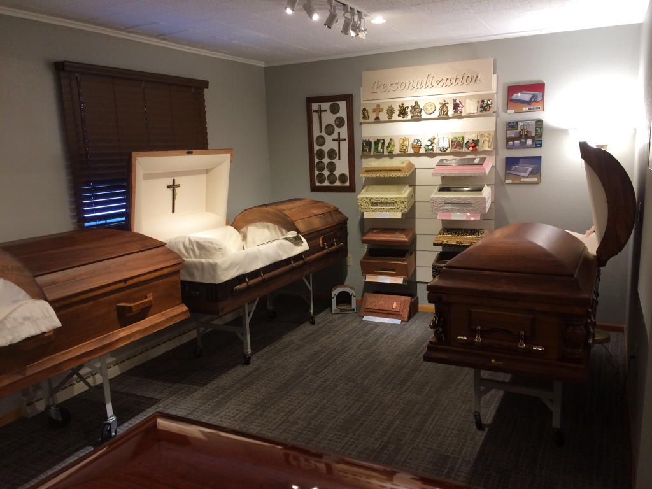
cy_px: 244
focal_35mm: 29
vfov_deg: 48.2
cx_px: 326
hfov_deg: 61.7
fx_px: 546
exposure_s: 1/30
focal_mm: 4.15
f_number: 2.2
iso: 80
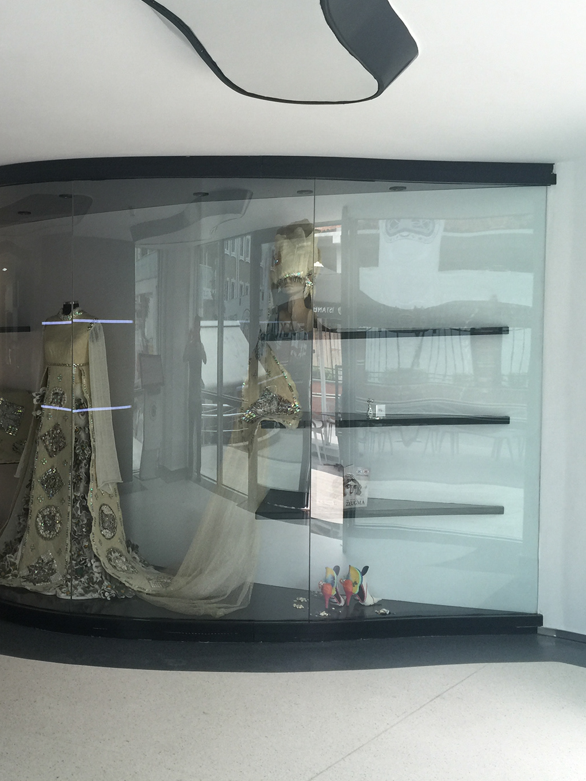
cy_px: 377
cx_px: 135
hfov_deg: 34.3
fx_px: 925
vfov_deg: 45.8
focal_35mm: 41
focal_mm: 4.15
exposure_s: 1/40
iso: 40
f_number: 2.2
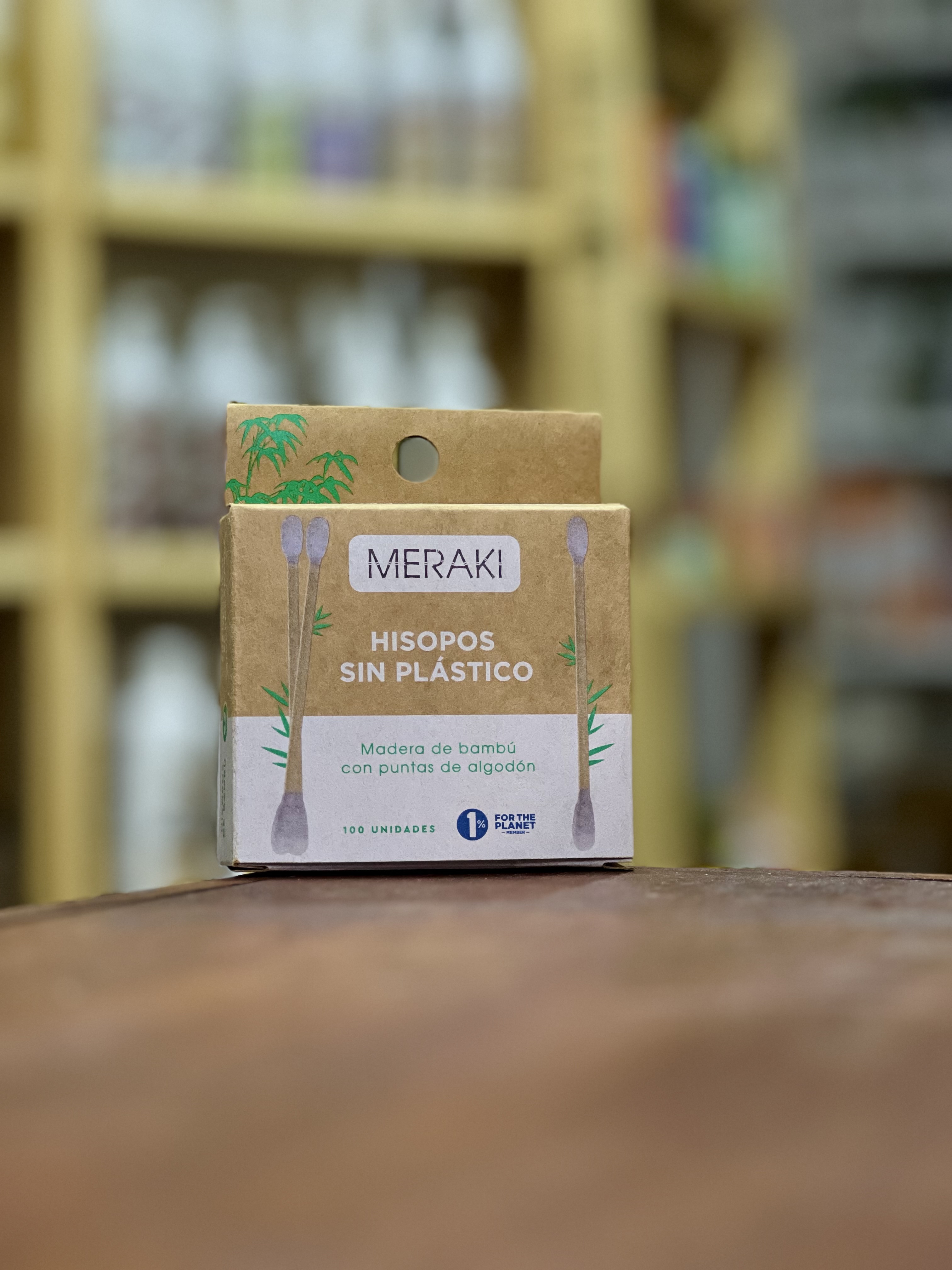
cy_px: 635
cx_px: 476
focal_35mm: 77
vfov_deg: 25.3
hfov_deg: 19.1
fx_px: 2824
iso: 400
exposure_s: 1/33
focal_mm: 9
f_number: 2.8
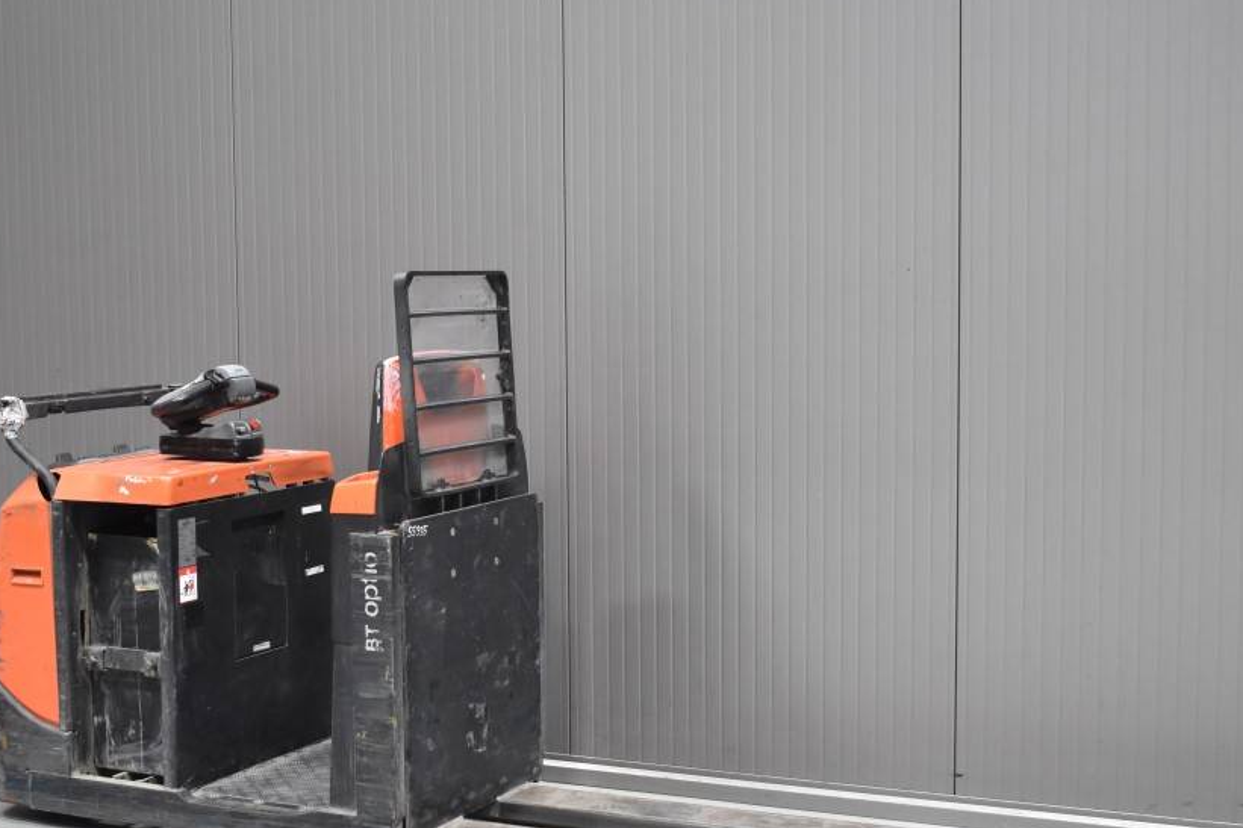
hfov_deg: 35.1
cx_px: 619
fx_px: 1968
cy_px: 513
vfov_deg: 23.7
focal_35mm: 57
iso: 1600
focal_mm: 26
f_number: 4.5
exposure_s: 1/50
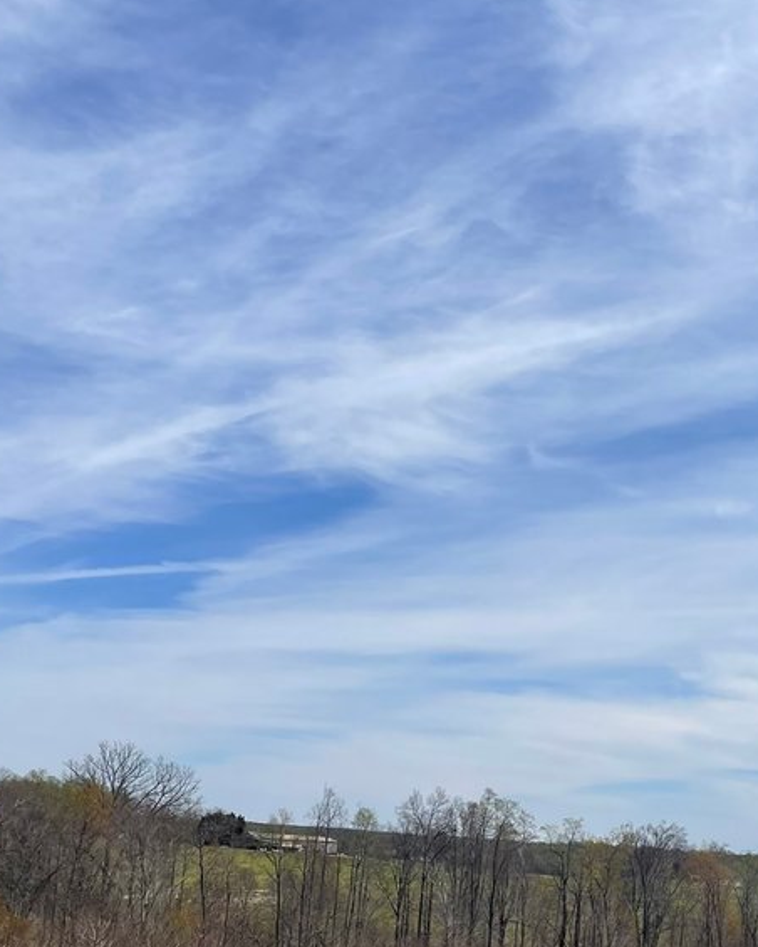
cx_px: 556
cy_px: 752
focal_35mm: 51
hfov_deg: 29.3
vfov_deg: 35.5
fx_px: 1430
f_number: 1.6
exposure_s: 1/7813
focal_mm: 4.2
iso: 32
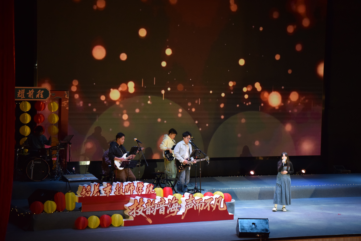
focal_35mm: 93
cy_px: 120
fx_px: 933
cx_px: 180
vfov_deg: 14.7
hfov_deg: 21.9
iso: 1600
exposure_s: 1/250
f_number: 5.3
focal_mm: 62
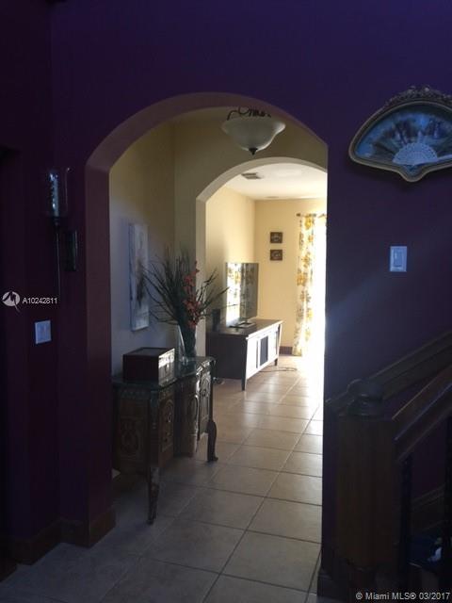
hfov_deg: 48.2
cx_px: 226
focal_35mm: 29
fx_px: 505
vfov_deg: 61.7
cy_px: 302
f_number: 2.2
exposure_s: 1/15
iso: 40
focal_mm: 4.15
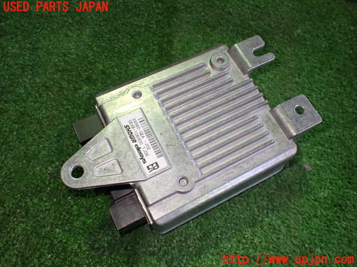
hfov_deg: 60.0
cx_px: 178
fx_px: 309
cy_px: 134
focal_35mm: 30
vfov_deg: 46.8
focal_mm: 5.4
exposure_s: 1/125
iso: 640
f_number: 2.3
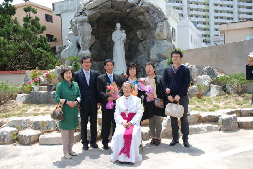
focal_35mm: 36
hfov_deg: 53.1
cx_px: 126
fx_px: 253
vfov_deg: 36.9
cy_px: 84
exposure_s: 1/125
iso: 200
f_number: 11
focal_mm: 24
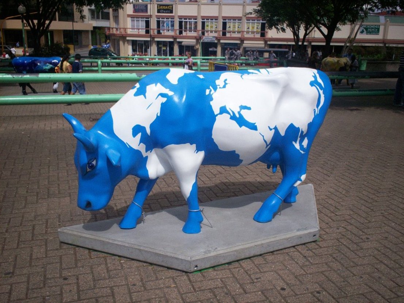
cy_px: 152
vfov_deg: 39.6
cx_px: 202
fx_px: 420
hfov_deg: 51.4
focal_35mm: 36
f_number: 4.5
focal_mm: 6
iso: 100
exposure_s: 1/841
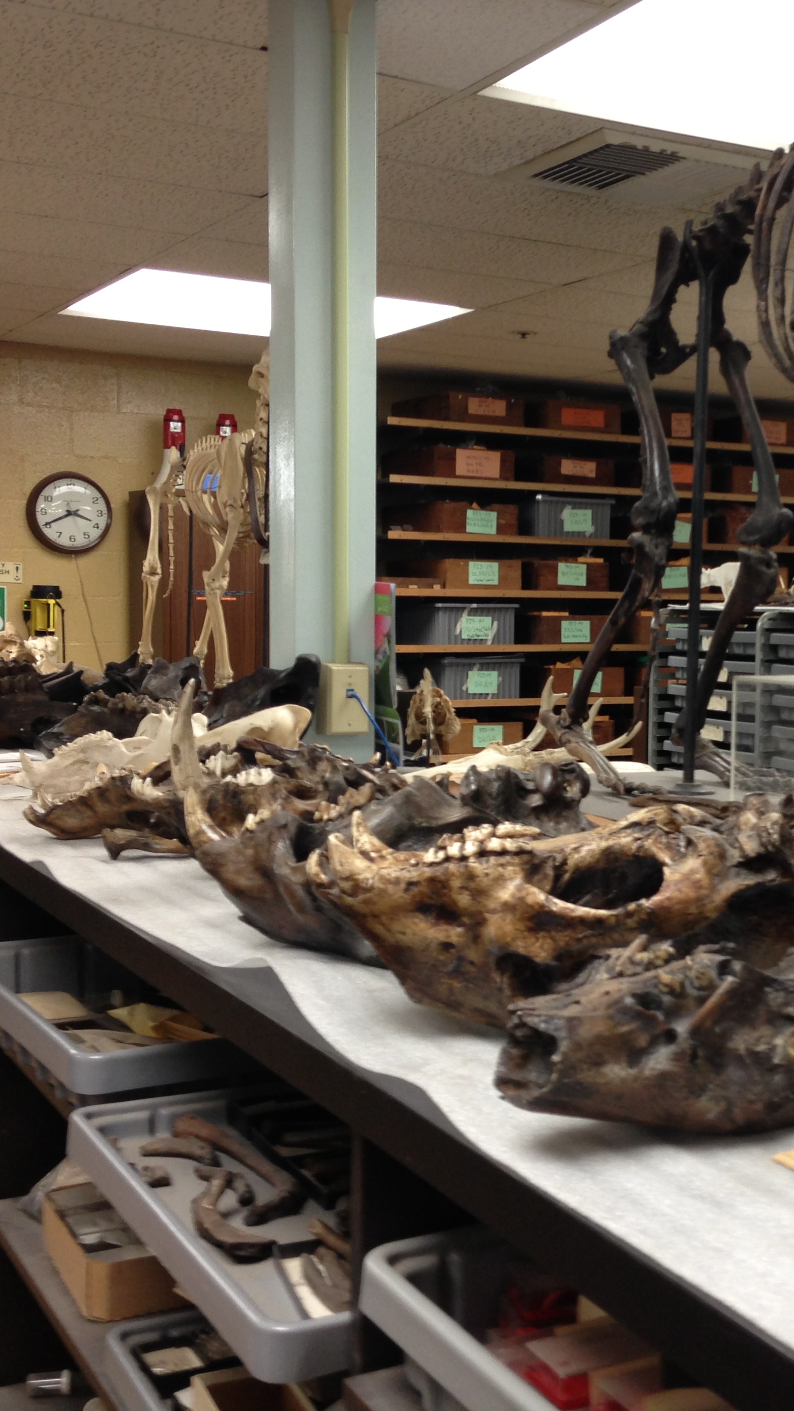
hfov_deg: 24.3
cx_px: 698
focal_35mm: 48
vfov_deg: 42.9
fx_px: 1797
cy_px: 705
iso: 64
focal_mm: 4.13
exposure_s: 1/20
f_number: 2.4
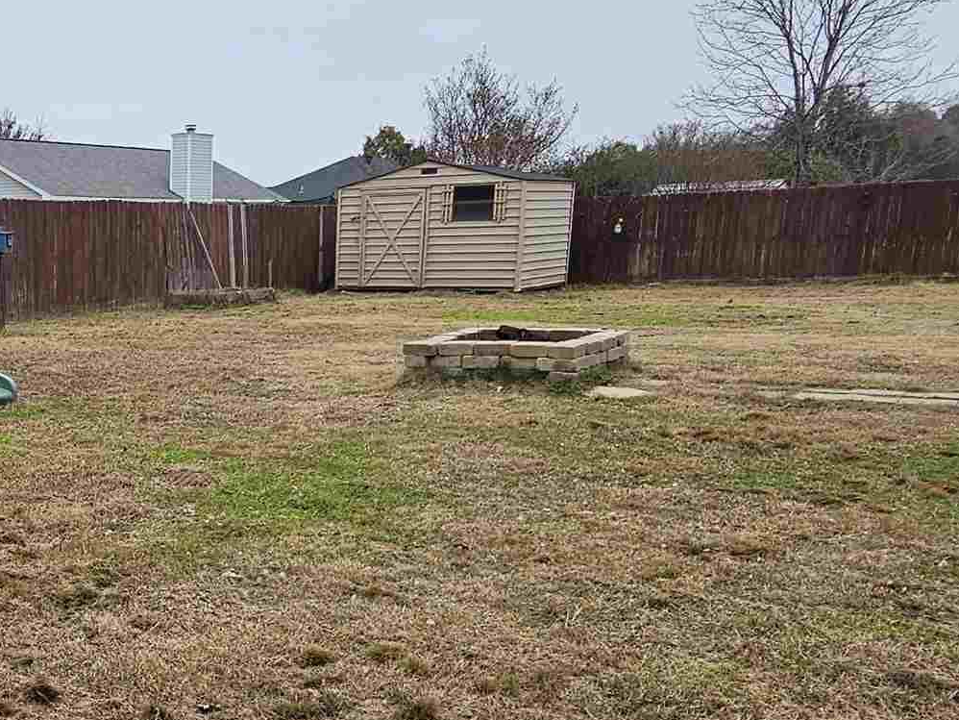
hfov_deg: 41.8
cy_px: 565
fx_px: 1108
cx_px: 42
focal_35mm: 40
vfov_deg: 35.0
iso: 50
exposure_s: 1/407
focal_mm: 2.2
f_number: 2.2
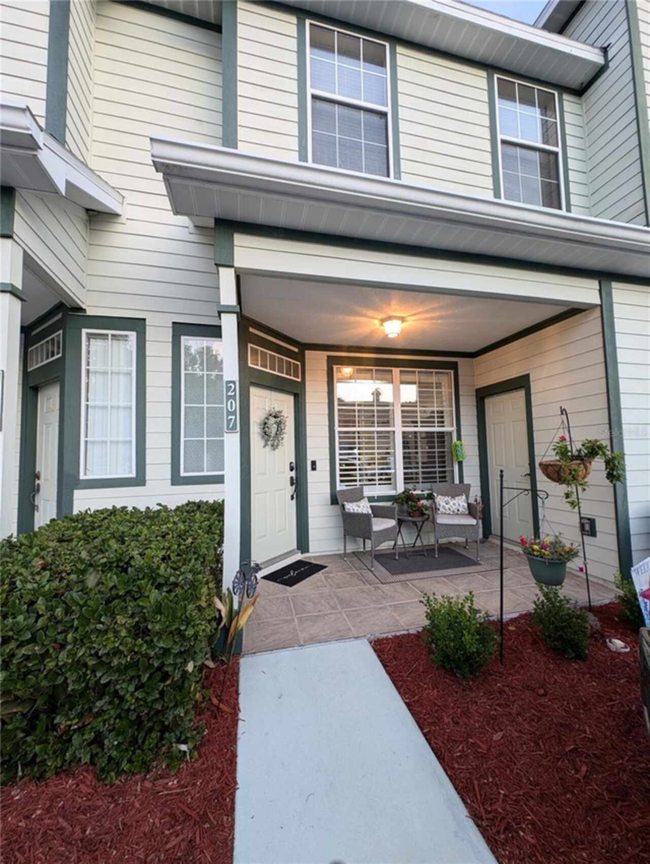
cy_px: 432
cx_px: 325
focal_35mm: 12
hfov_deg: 94.6
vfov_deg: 110.5
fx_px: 300
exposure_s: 1/30
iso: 92
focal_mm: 2.23
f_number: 1.95
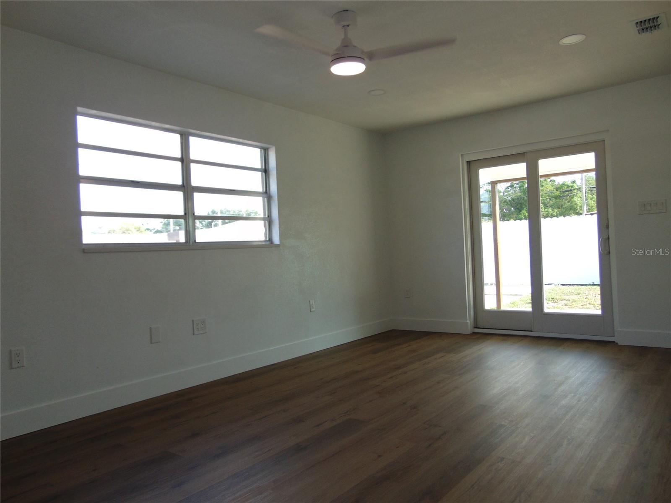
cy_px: 252
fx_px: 485
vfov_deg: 54.9
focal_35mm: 25
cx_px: 336
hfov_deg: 69.4
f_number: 3
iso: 80
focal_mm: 4.5
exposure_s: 1/100
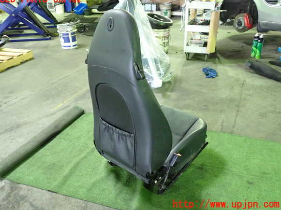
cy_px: 102
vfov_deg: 45.4
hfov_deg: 58.4
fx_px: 251
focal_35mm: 31
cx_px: 137
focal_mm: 5.4
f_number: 2.3
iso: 800
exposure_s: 1/25
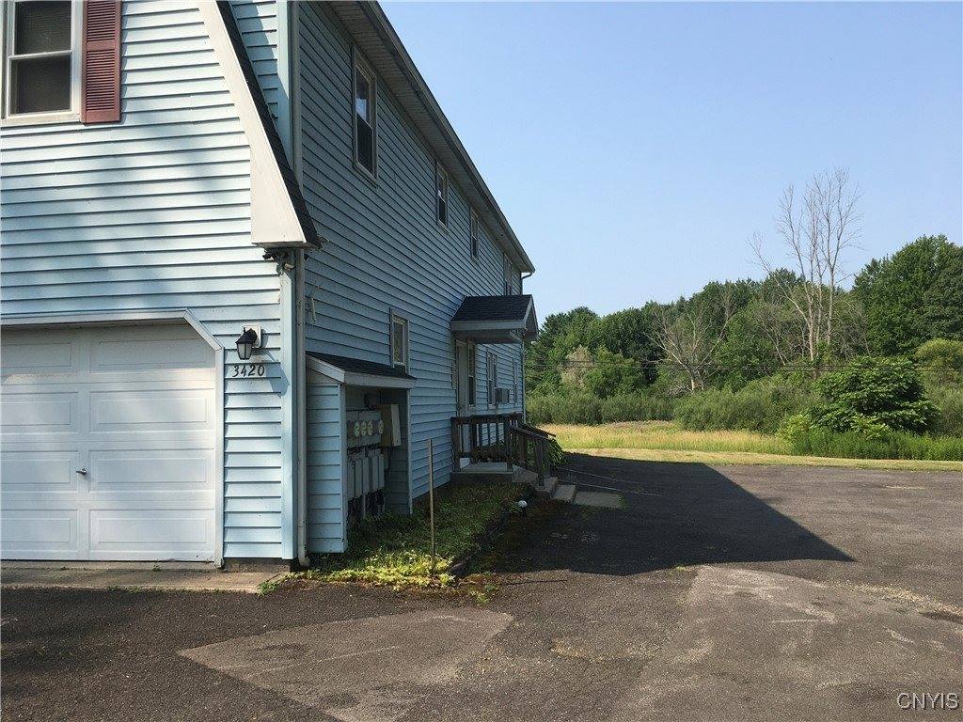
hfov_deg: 61.7
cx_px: 482
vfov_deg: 48.2
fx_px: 807
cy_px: 361
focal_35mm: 29
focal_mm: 4.15
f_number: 2.2
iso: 25
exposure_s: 1/1350
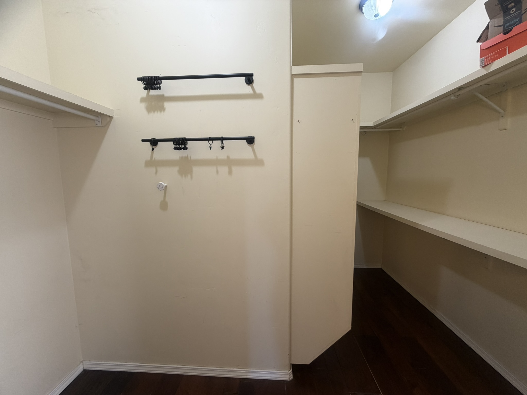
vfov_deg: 85.7
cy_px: 198
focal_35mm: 14
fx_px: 213
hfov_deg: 102.1
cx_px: 264
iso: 160
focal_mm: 2.22
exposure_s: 1/60
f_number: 2.2
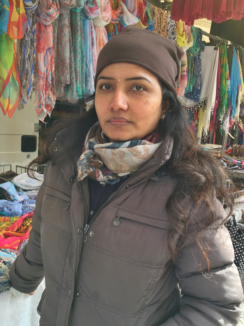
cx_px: 128
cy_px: 191
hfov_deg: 39.7
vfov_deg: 51.1
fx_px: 338
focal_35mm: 36
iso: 32
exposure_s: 1/100
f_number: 2.2
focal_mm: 4.15
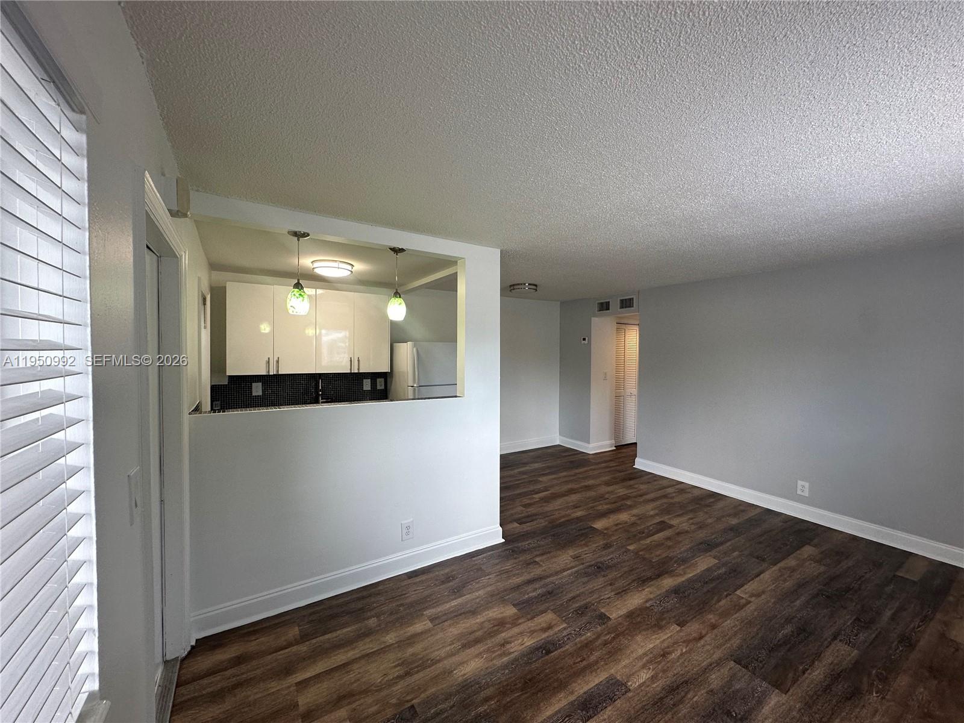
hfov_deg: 102.1
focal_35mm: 14
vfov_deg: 85.7
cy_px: 362
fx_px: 390
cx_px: 482
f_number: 2.2
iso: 100
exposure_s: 1/120
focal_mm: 2.22
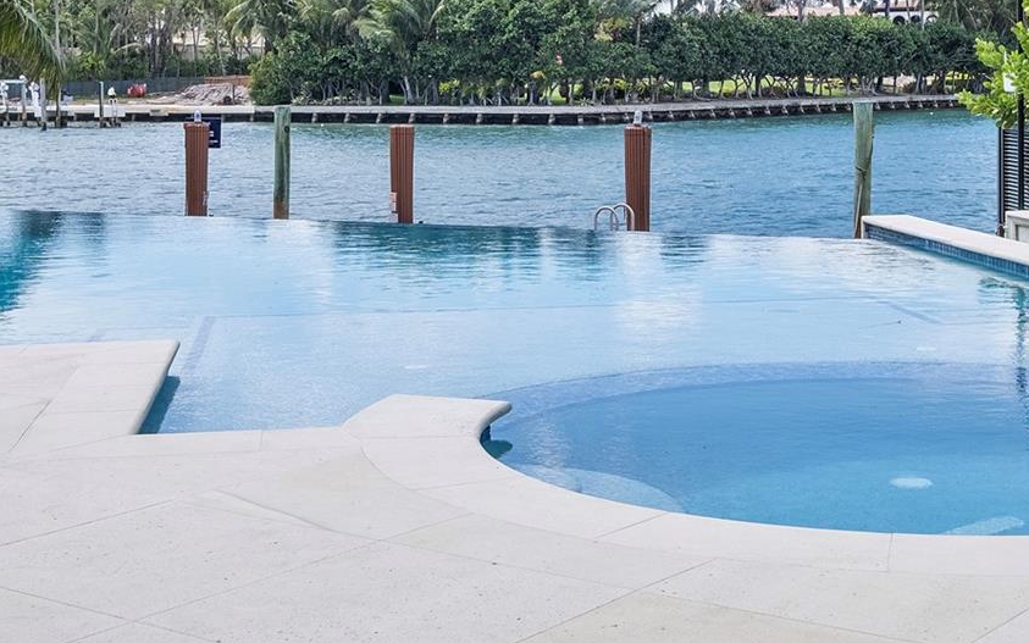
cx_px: 604
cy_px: 106
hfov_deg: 35.0
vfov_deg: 22.0
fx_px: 1627
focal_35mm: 58
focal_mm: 20
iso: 500
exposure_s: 1/1600
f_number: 9
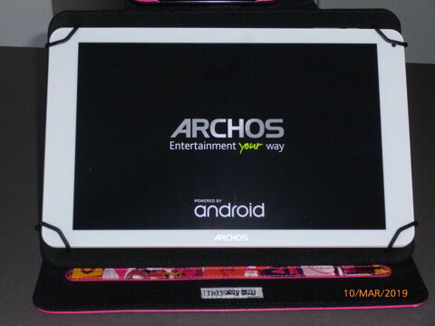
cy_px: 163
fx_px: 691
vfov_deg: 26.6
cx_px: 218
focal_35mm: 55
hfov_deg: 34.9
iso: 400
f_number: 4.2
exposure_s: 1/60
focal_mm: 9.9
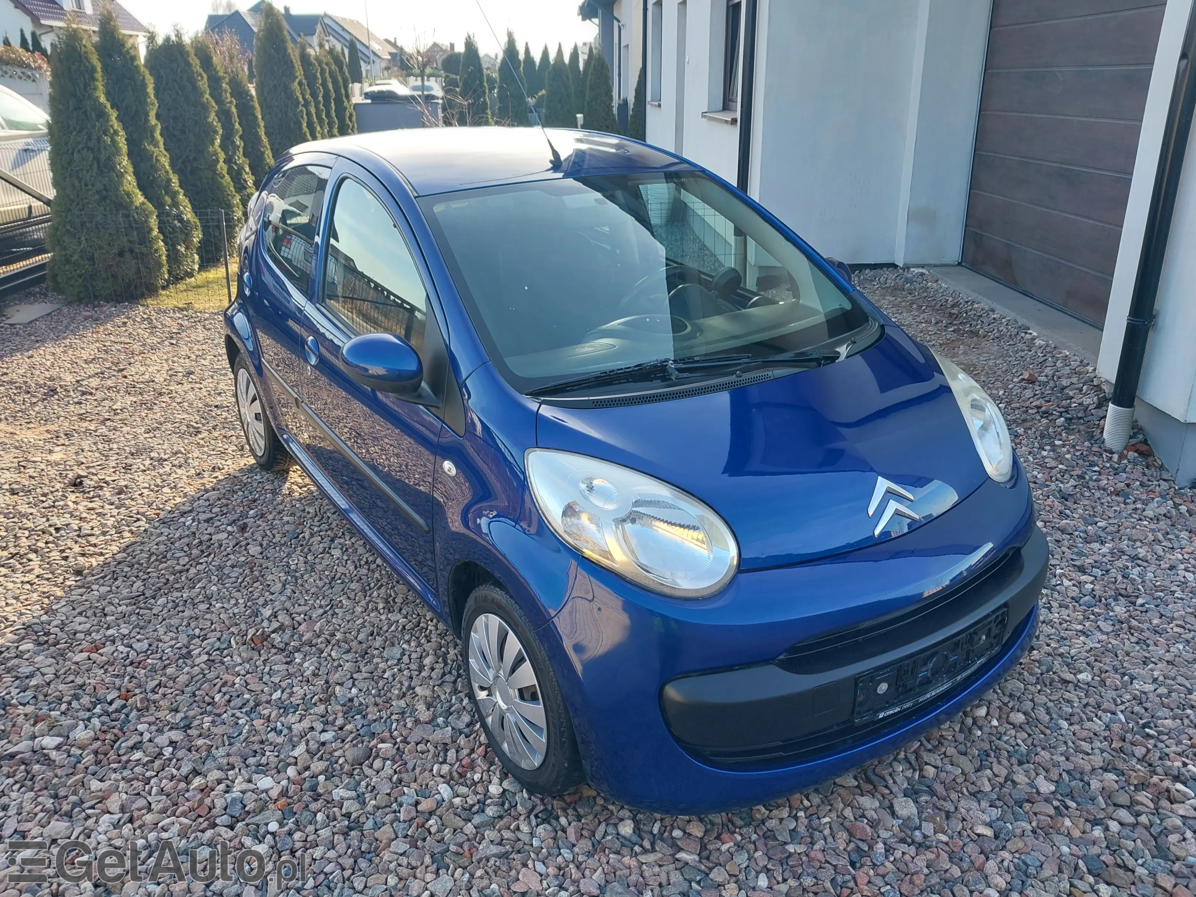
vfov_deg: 46.8
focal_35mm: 30
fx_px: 1036
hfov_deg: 60.0
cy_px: 448
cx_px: 598
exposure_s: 1/100
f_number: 1.8
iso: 25
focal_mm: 4.6
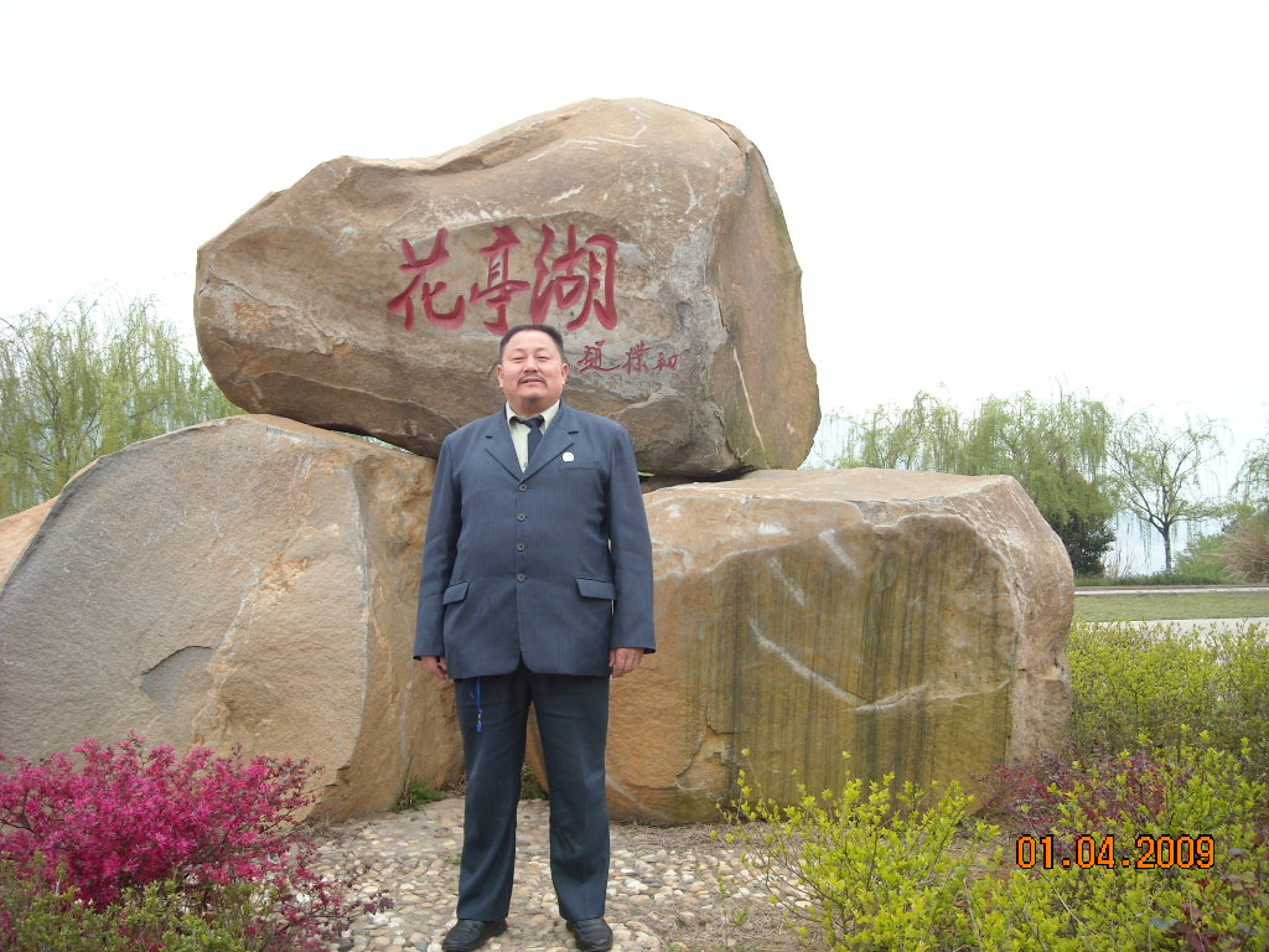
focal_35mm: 35
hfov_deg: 52.6
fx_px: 1283
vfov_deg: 40.7
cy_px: 476
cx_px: 634
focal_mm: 5.7
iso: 64
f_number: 2.8
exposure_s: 1/96
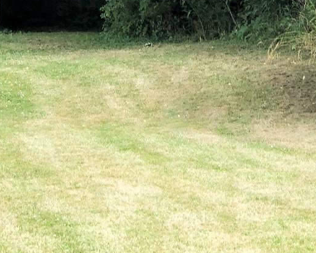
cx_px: 198
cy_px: -28
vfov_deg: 7.0
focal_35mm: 220
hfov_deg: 8.8
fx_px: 2057
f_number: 2.8
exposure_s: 1/127
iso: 20
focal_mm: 6.6
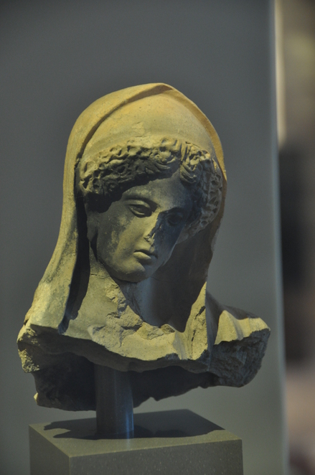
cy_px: 238
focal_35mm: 158
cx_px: 158
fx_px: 2075
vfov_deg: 13.1
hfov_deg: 8.7
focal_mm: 105
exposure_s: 1/10
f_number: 5.3
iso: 800
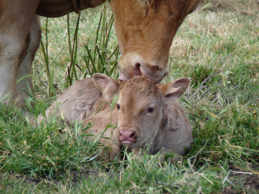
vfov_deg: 3.1
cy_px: 97
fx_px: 3636
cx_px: 130
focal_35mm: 486
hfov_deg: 4.1
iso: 100
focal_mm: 86.4
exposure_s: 1/160
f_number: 4.4
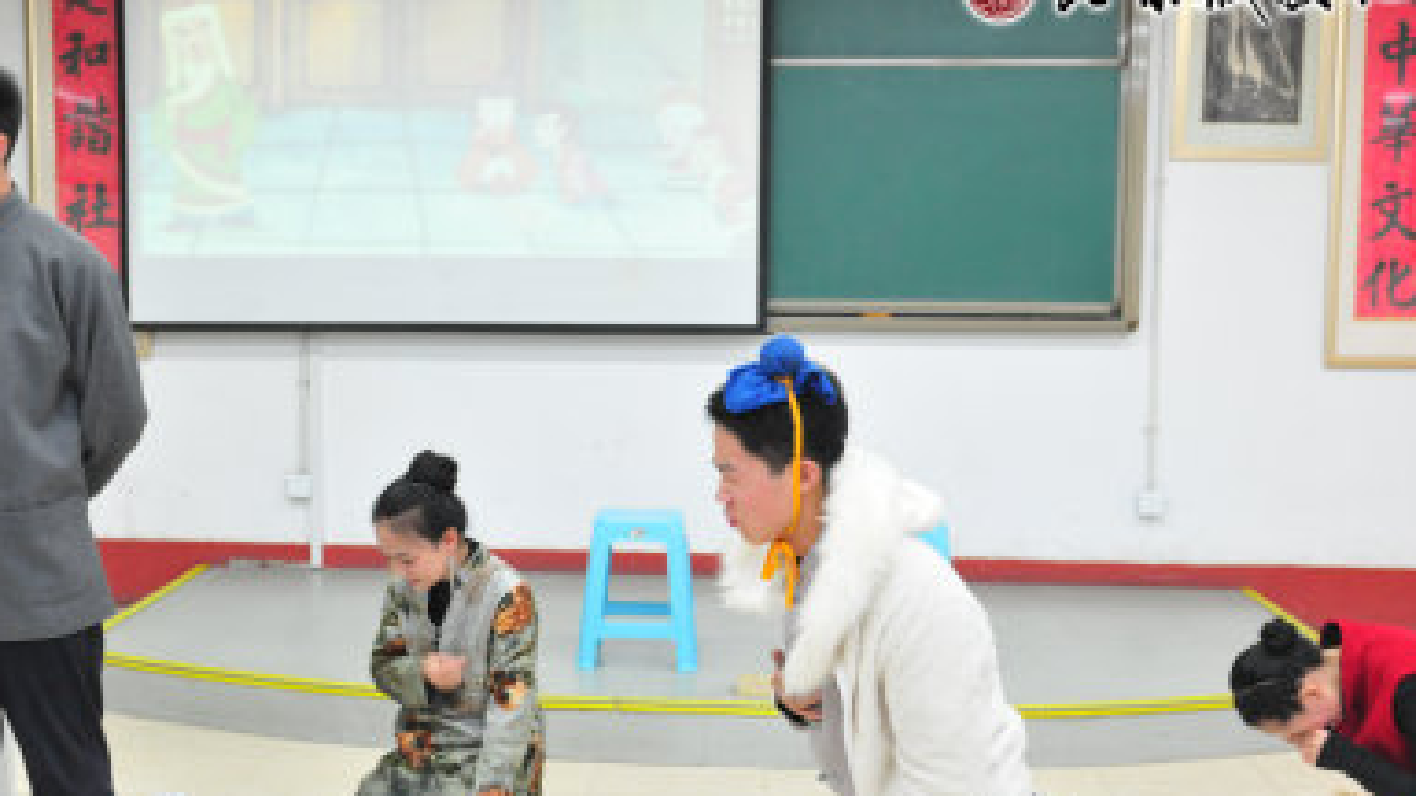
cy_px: 477
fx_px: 1802
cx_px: 597
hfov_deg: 42.8
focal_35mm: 48
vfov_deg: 24.9
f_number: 4
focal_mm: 24
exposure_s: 1/60
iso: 800
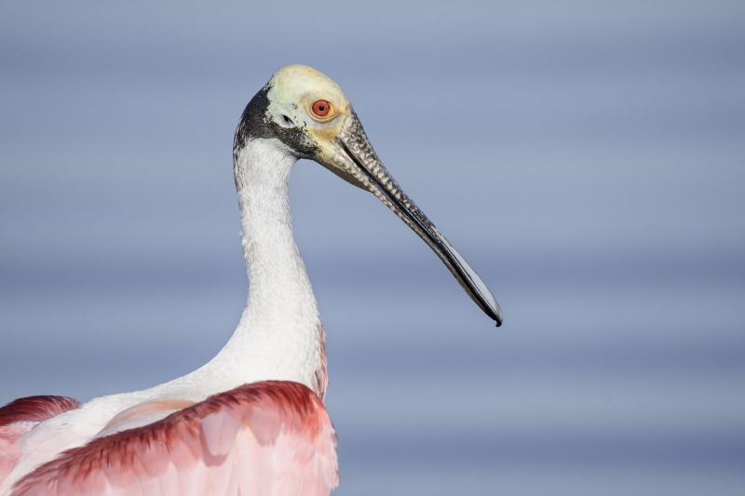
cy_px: 248
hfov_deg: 2.6
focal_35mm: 800
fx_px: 16551
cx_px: 372
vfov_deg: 1.7
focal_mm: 800
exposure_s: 1/3200
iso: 1000
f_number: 8
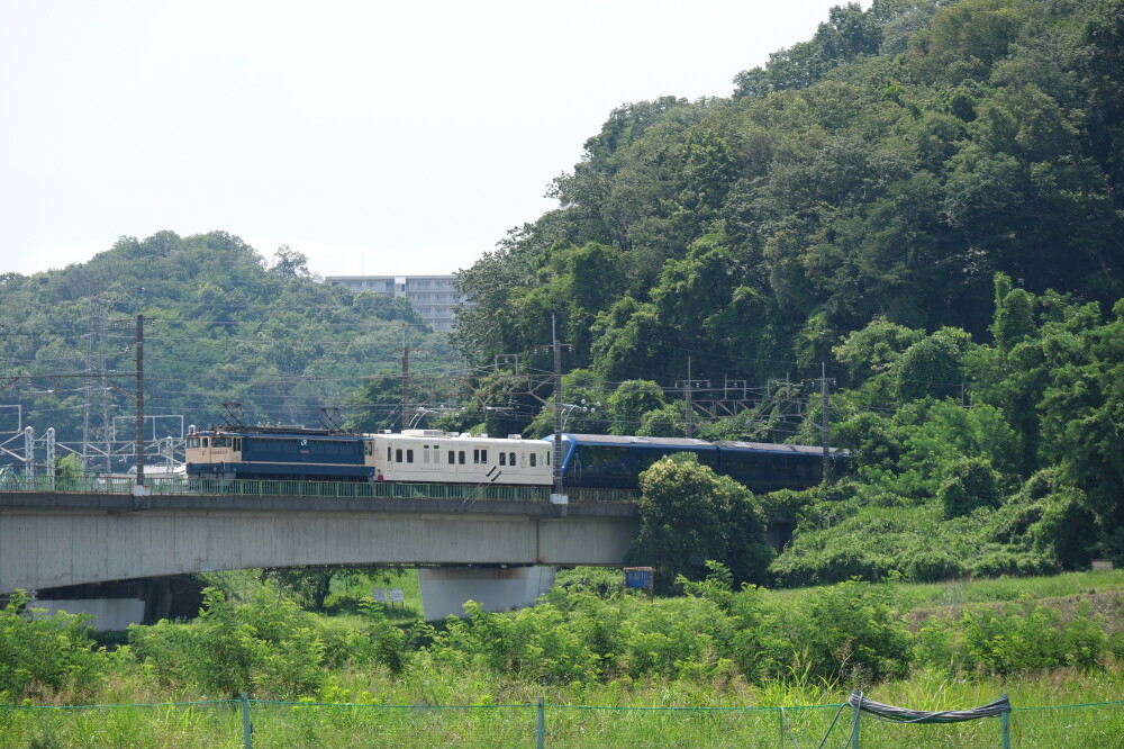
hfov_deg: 9.8
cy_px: 374
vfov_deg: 6.5
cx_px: 562
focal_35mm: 210
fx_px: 6554
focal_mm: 140
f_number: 5.6
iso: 200
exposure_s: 1/800
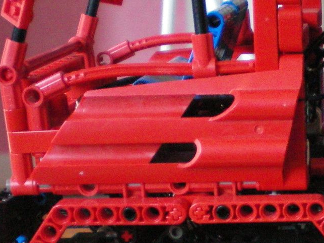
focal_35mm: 121
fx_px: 1132
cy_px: 210
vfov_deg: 12.2
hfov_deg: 15.8
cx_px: 365
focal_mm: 6.3
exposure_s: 1/50
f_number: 3.1
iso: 200
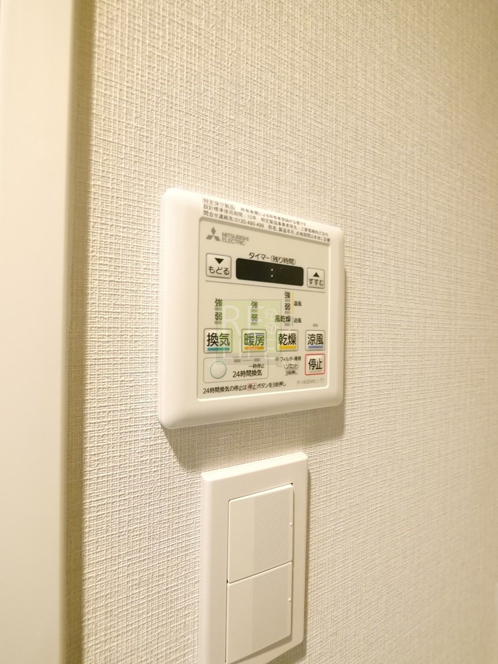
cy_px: 332
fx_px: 269
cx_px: 249
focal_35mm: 14
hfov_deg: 85.7
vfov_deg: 102.1
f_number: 4
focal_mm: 7
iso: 3200
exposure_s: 1/25
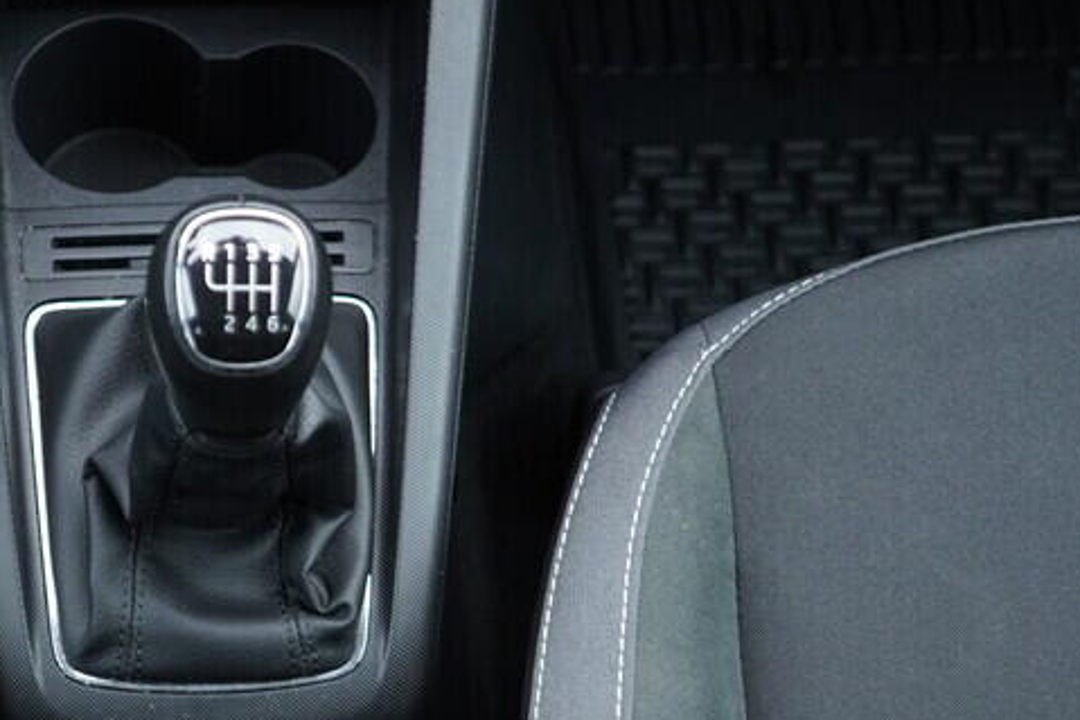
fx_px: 2309
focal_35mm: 77
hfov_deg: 25.8
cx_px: 210
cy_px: 671
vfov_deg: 17.4
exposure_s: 1/40
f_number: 2.8
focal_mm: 24
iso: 400
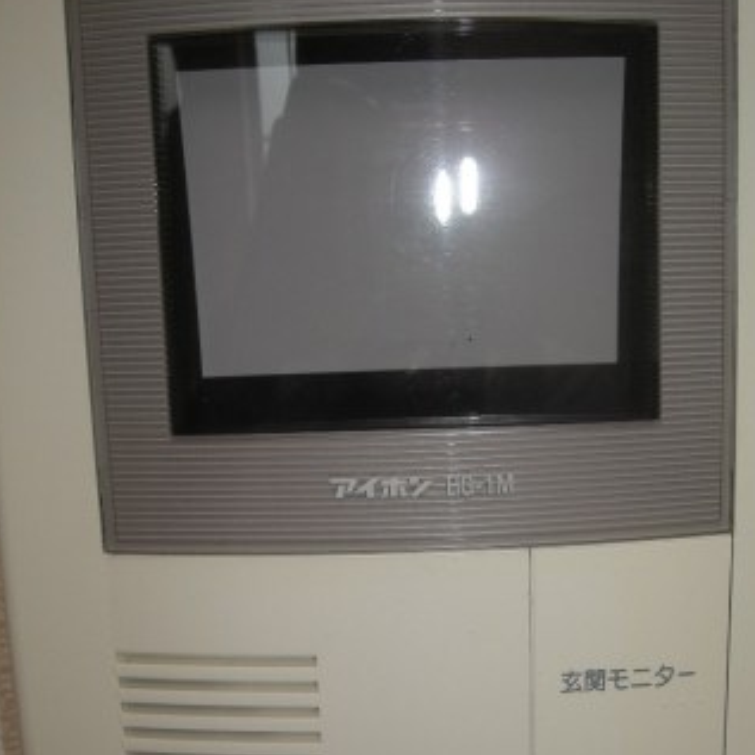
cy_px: 499
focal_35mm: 53
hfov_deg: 32.2
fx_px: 1308
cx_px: 413
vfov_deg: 32.0
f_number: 2.8
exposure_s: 1/54.5
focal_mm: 5.7
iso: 64
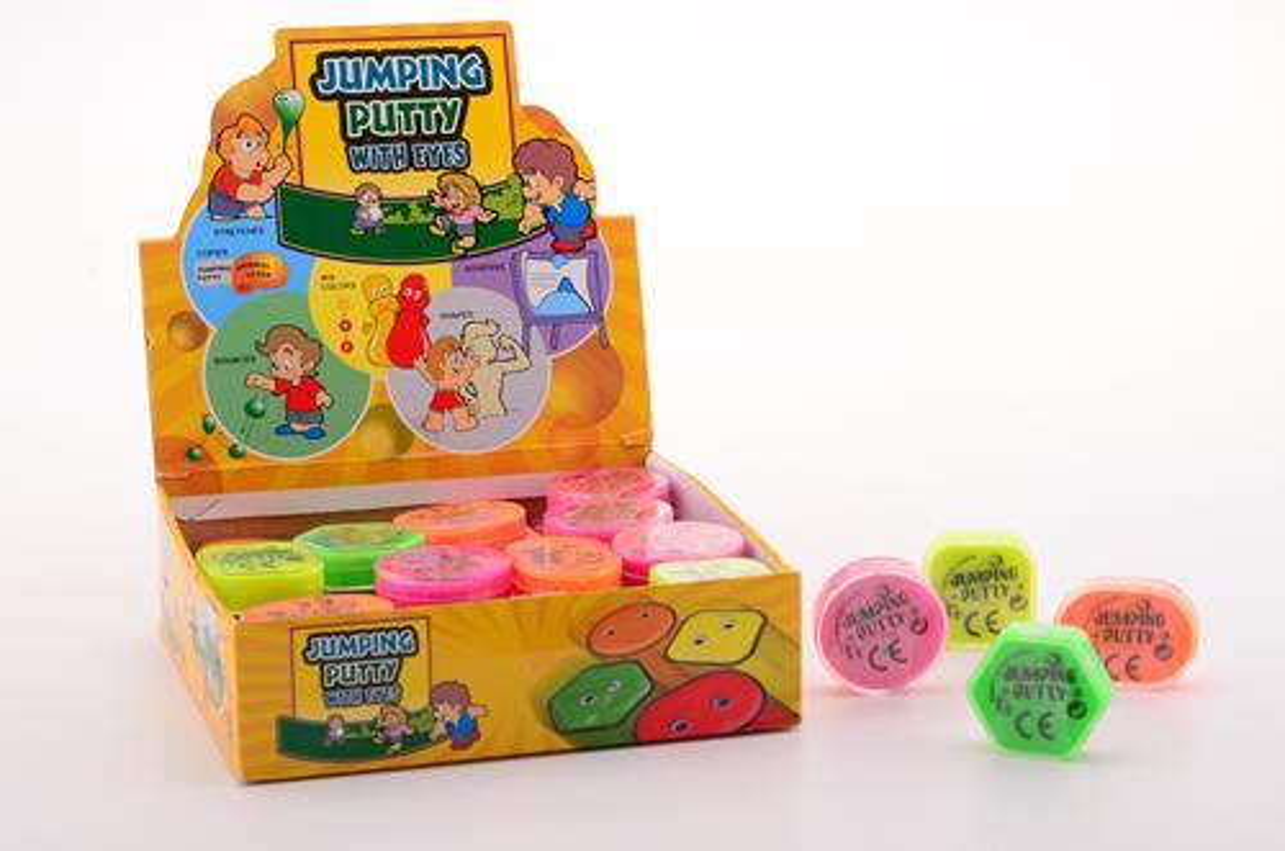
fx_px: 3205
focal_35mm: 90
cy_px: 426
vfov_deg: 15.1
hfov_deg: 22.7
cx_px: 642
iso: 100
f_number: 14
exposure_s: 1/160
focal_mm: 60
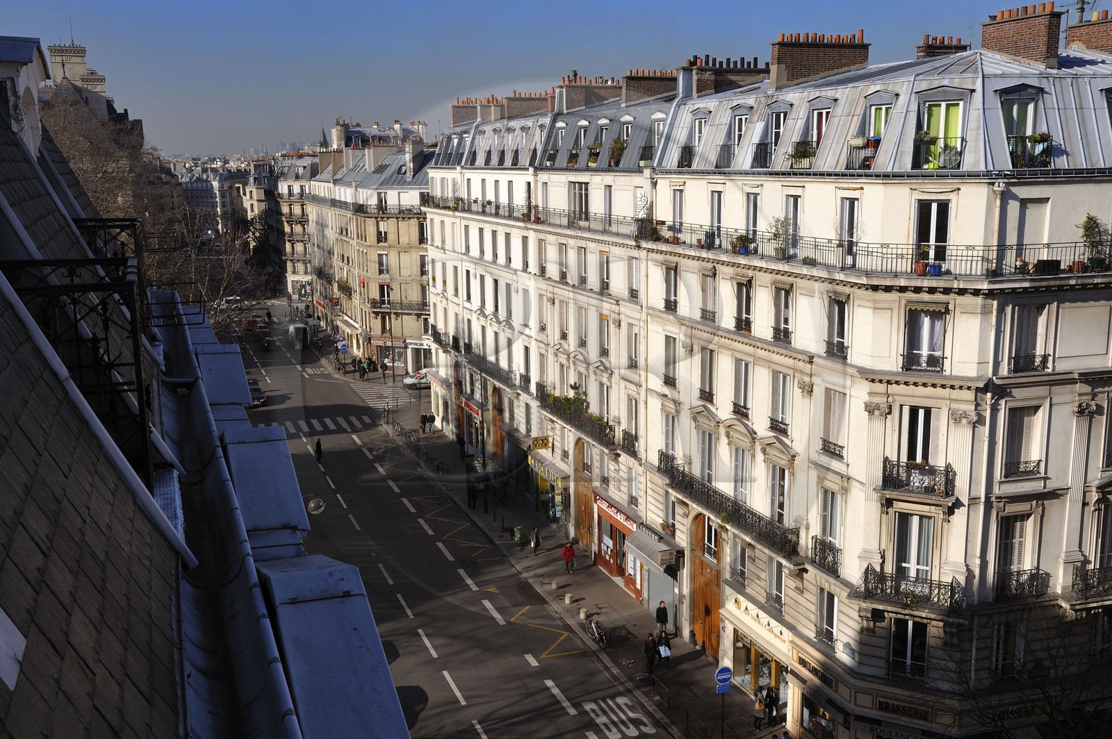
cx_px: 556
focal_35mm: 34
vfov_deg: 38.8
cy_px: 370
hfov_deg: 55.8
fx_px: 1049
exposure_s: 1/160
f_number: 20
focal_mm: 34
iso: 400
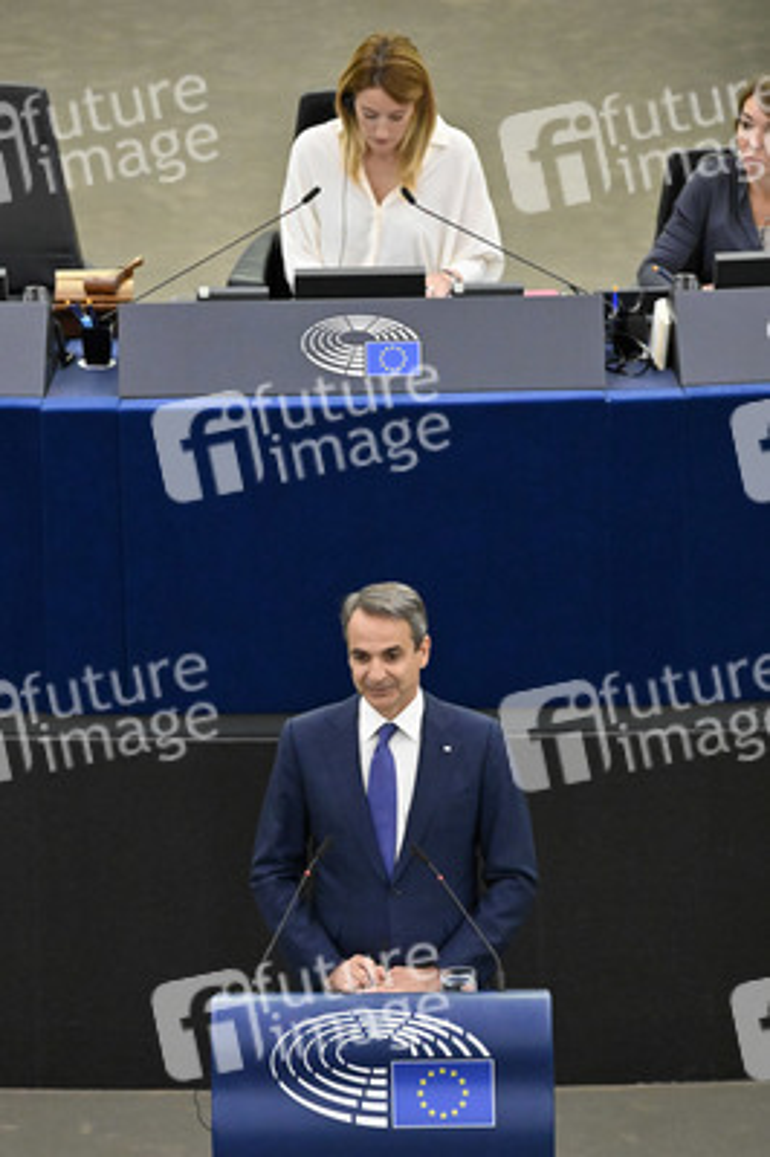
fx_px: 11891
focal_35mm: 370
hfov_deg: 3.7
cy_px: 578
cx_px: 385
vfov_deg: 5.6
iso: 10000
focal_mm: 370
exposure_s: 1/640
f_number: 6
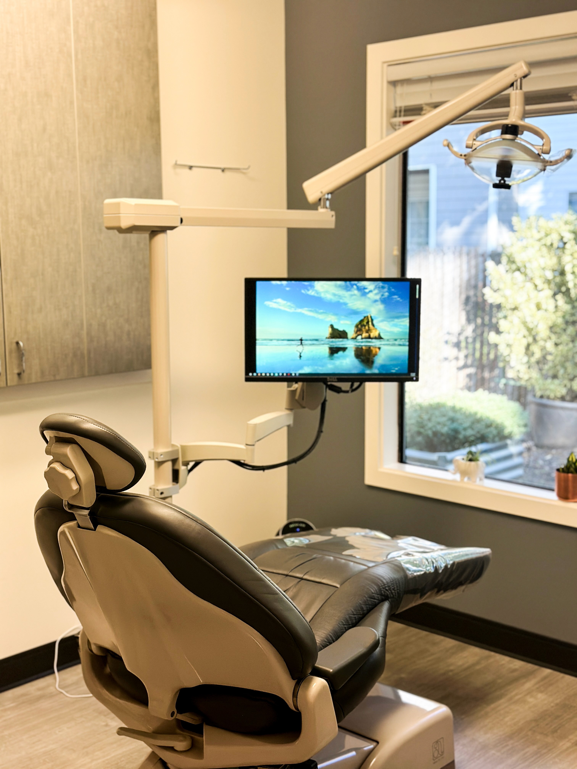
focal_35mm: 48
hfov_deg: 30.3
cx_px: 288
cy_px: 384
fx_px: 1067
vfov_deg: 39.7
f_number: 1.8
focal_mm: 6.86
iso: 100
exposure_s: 1/60
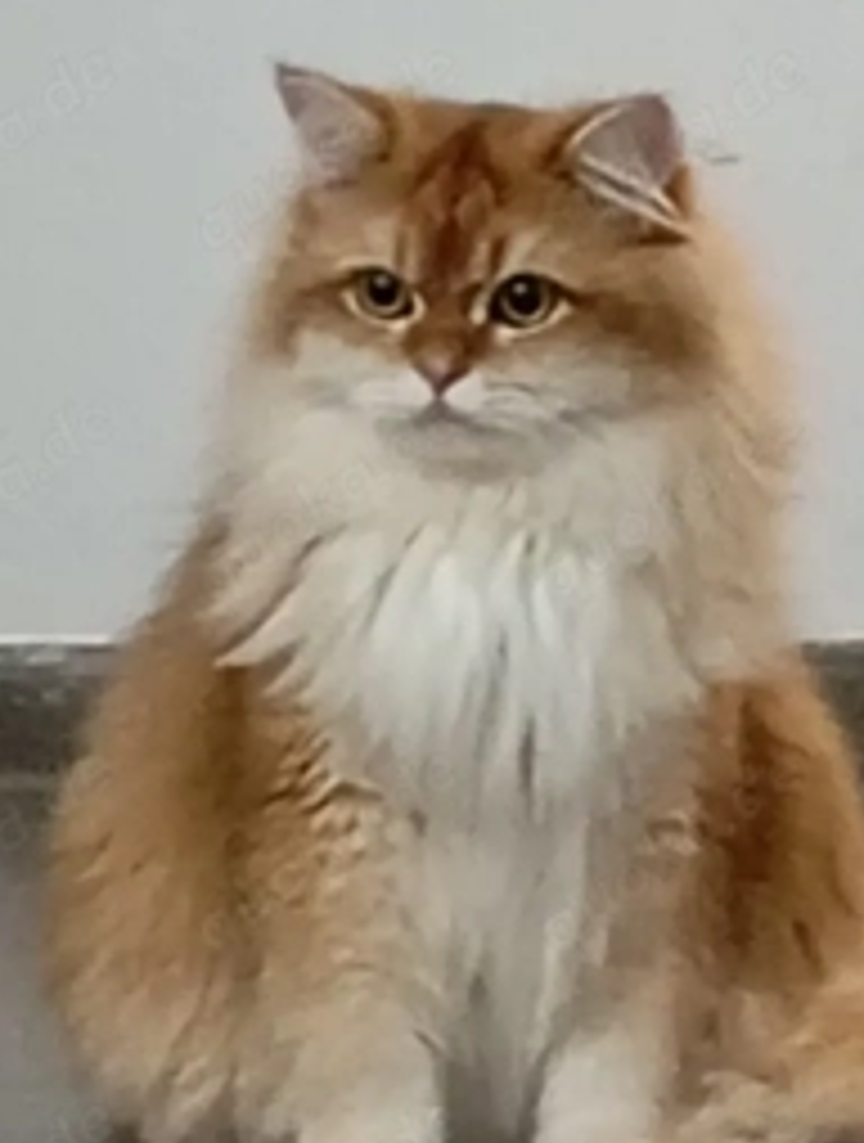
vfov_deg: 6.2
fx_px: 10530
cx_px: 423
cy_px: 544
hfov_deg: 4.7
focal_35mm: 318
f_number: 1.8
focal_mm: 4.27
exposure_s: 1/20
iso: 2548
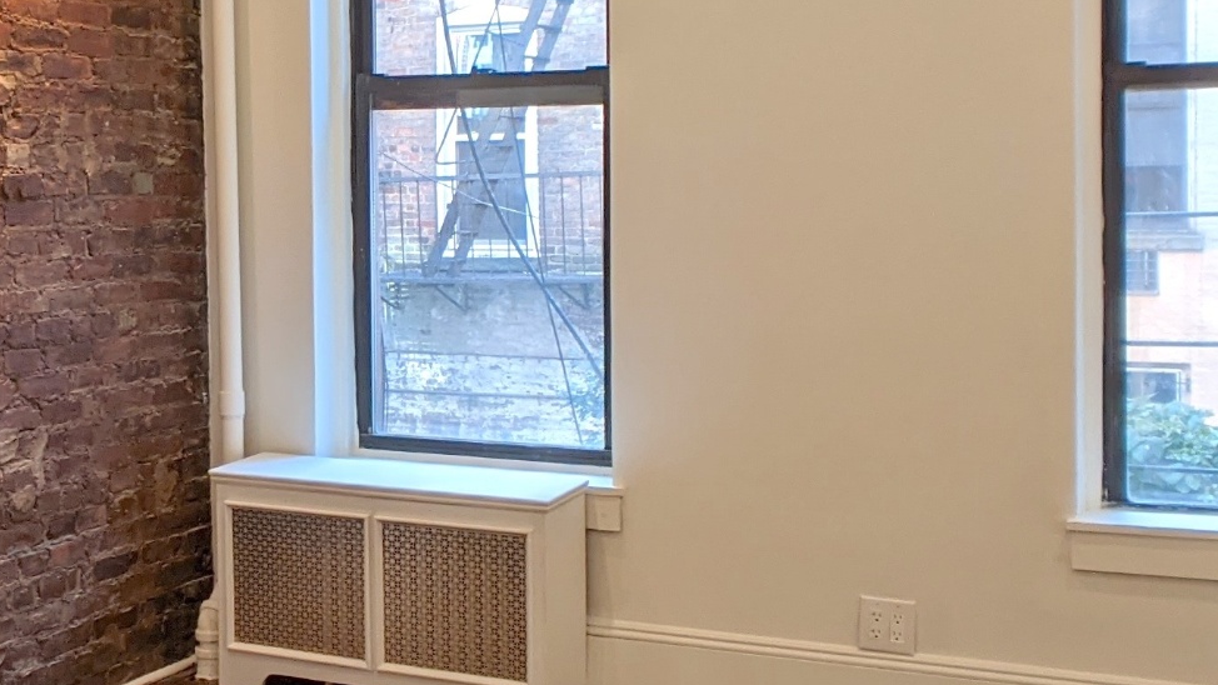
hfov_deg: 24.2
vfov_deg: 13.9
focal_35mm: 87
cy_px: 208
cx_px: 299
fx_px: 2810
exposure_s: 1/120
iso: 82
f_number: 1.8
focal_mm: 4.44
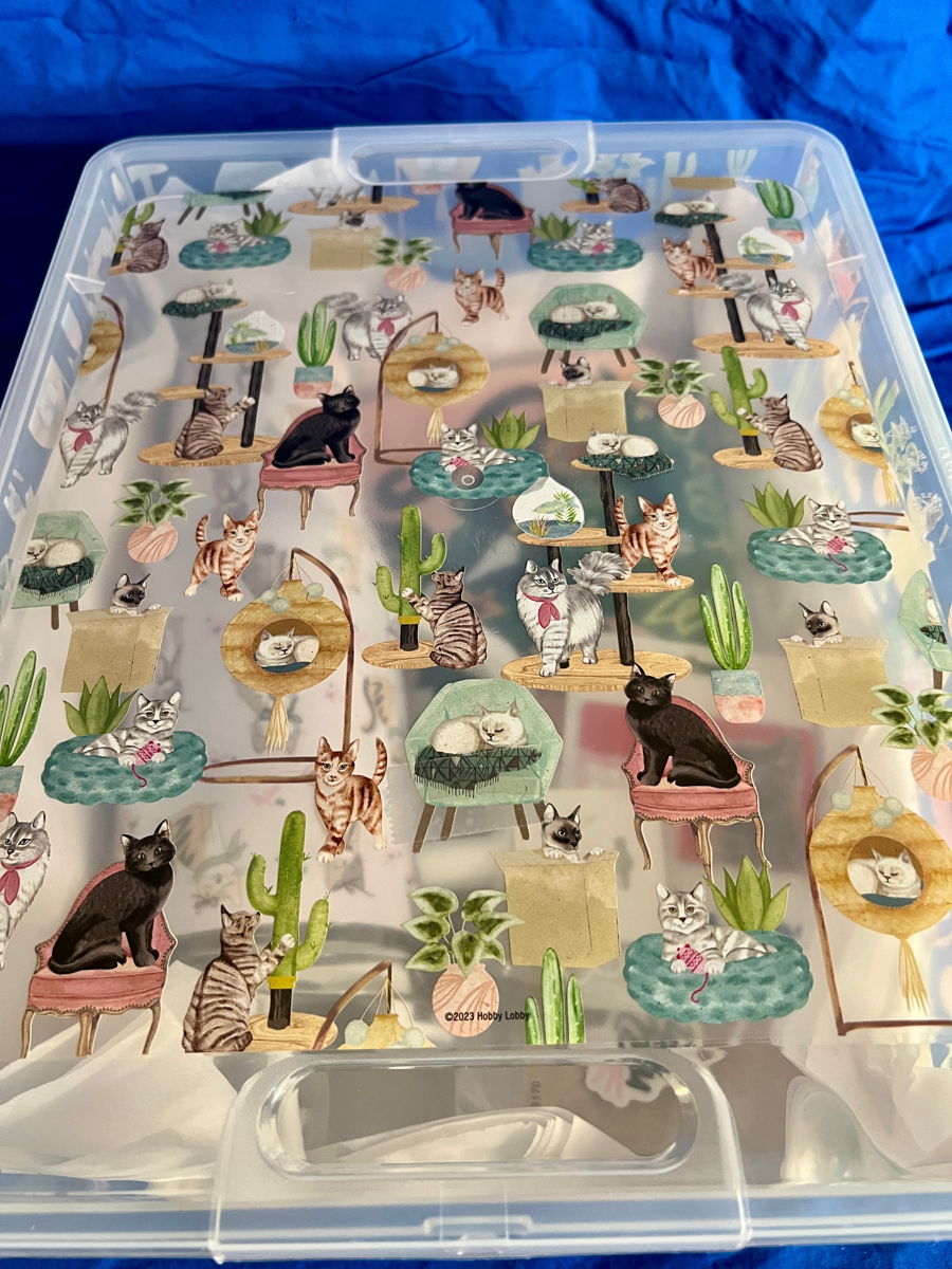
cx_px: 476
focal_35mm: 26
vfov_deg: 67.3
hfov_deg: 53.1
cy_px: 634
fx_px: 953
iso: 250
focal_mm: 5.7
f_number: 1.5
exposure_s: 1/60
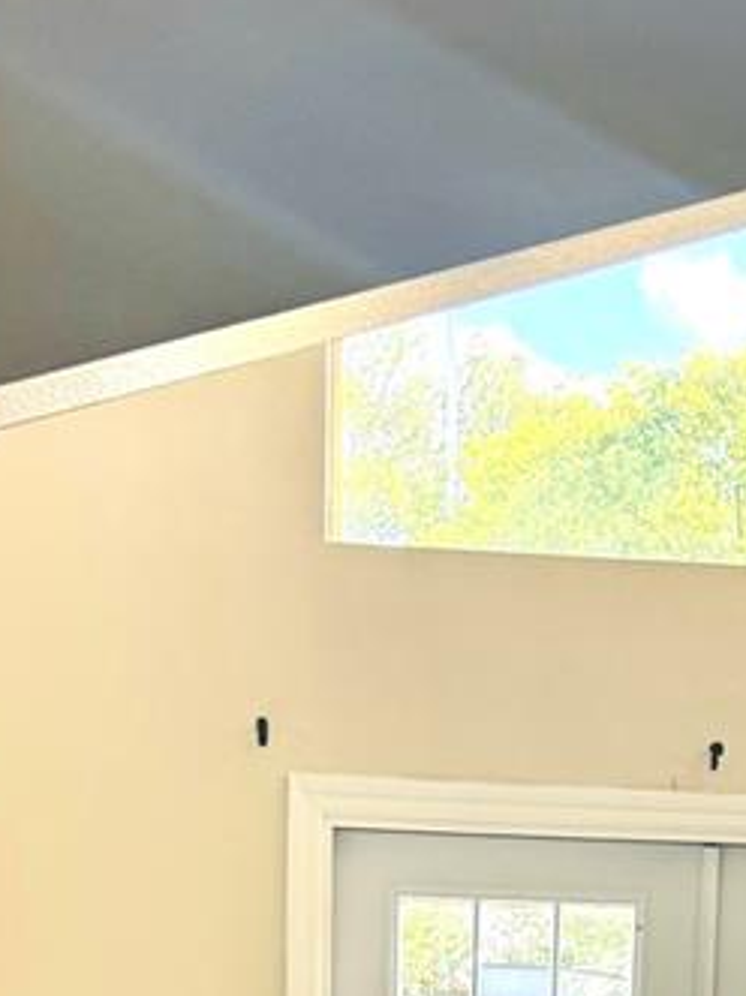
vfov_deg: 20.3
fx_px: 2501
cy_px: 1348
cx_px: 590
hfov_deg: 16.8
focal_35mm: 87
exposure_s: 1/251
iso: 100
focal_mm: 6.76
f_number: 1.78
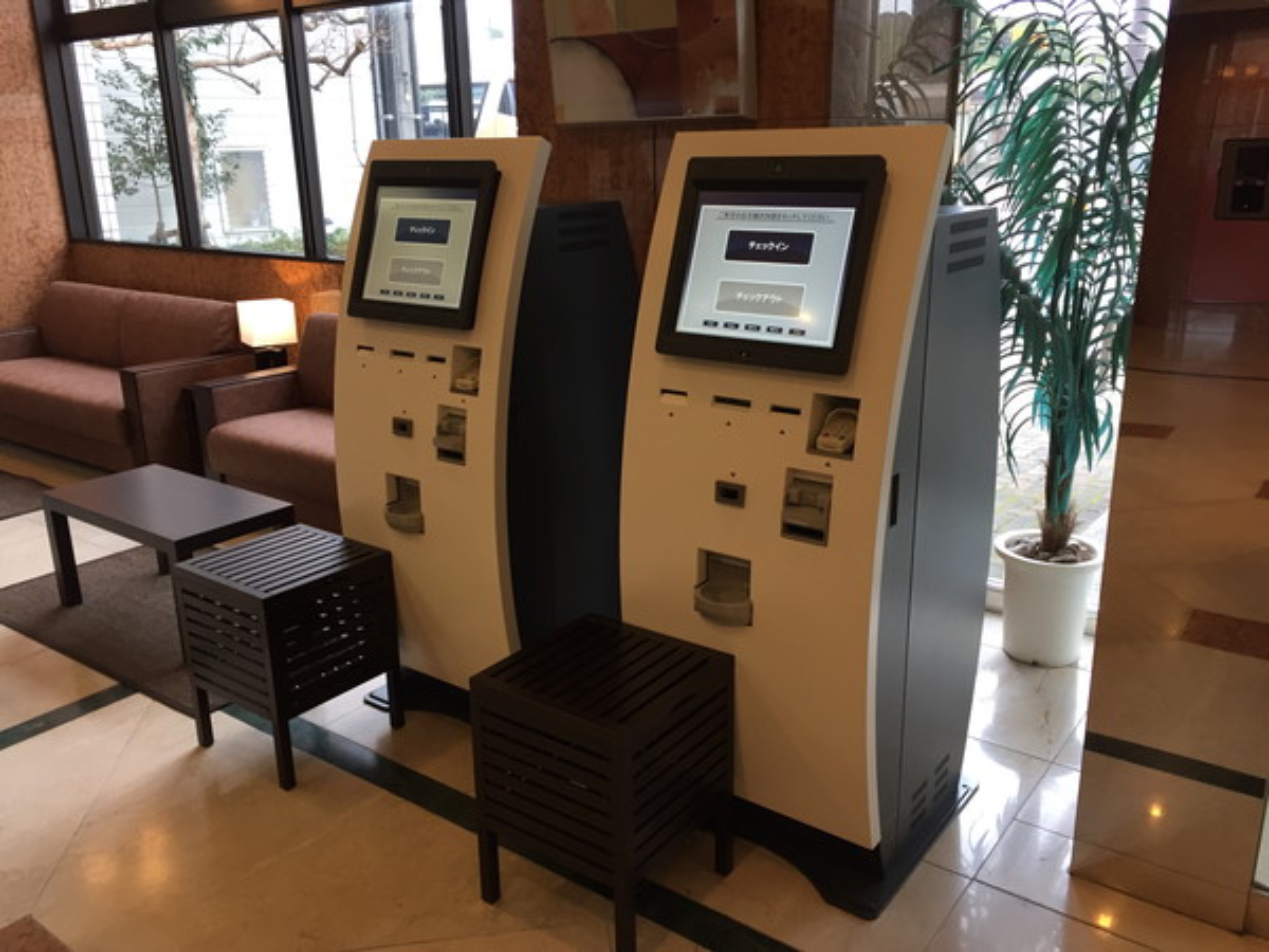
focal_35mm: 29
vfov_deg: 48.2
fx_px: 1063
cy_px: 476
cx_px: 634
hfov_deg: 61.7
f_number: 2.2
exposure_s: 1/30
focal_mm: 4.15
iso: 32
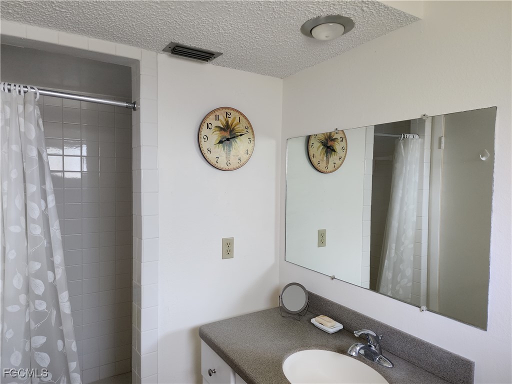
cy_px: 192
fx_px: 340
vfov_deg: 58.9
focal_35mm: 23
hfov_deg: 73.9
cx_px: 256
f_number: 1.8
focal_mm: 6.4
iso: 640
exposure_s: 1/60
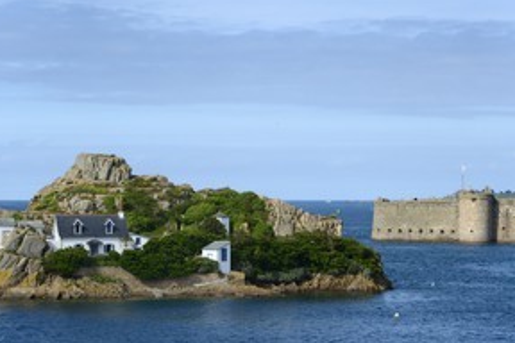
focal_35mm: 149
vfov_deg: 9.2
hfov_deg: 13.8
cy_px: 182
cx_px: 249
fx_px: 2131
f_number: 14
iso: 200
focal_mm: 102
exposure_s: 1/250
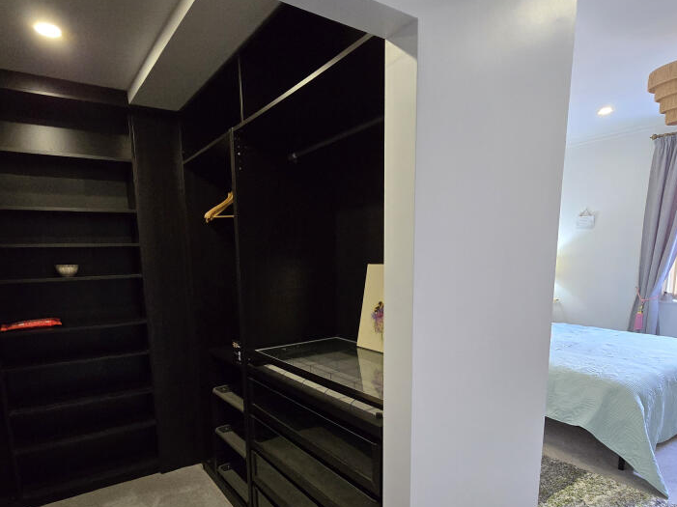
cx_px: 301
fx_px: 371
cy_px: 334
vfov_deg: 66.9
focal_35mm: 19
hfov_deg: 84.4
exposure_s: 1/100
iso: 640
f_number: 2.2
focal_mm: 2.2
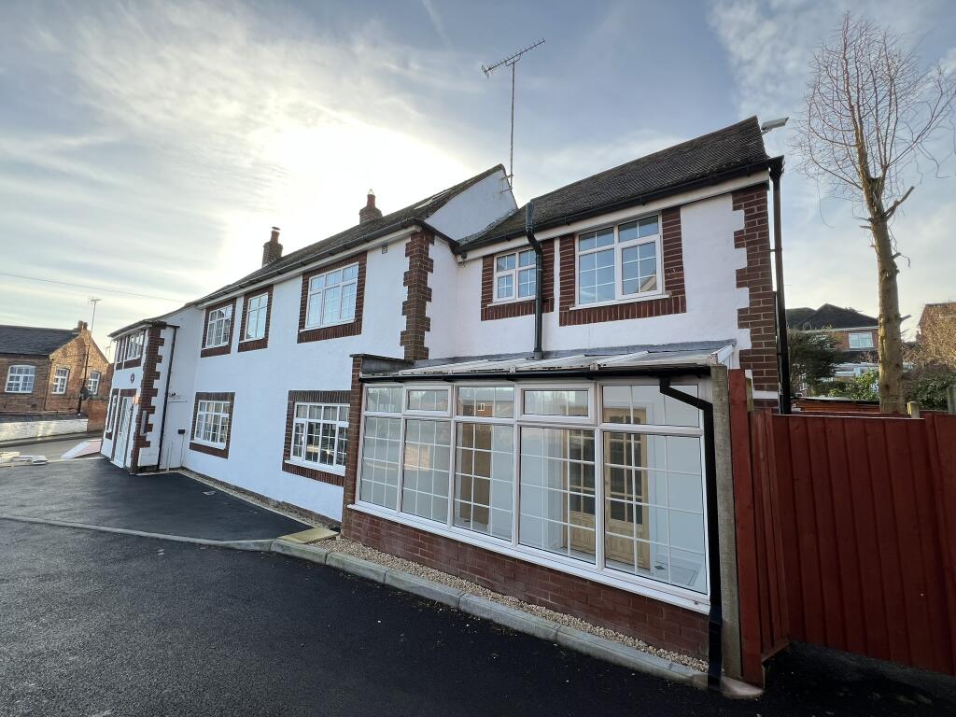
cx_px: 478
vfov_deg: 89.9
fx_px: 359
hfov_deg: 106.2
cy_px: 358
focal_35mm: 13
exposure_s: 1/215
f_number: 1.8
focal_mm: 1.57
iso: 32
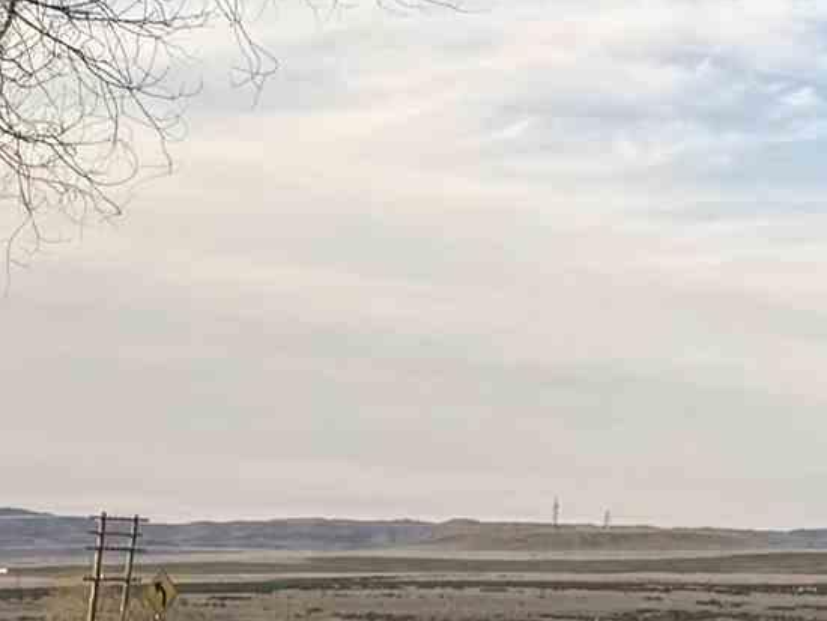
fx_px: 3203
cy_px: 117
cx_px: 1610
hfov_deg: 12.9
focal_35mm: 134
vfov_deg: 11.0
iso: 80
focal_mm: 6.76
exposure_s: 1/2833
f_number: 1.78
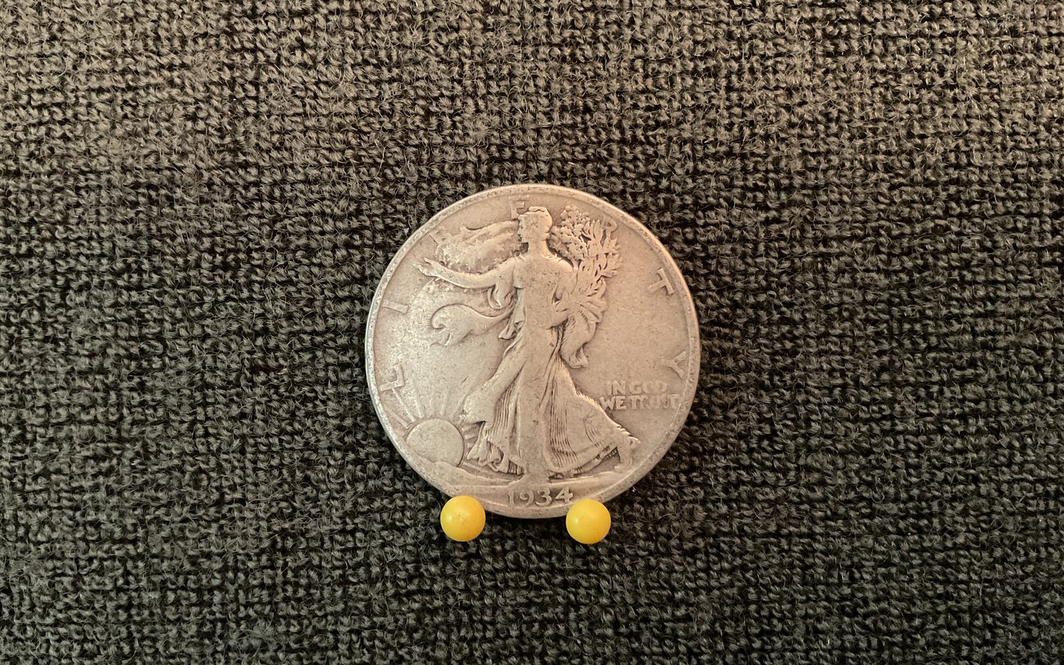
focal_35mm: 31
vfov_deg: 40.6
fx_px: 899
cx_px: 532
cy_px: 343
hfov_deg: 61.2
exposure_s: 1/24
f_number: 1.8
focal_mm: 3
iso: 500
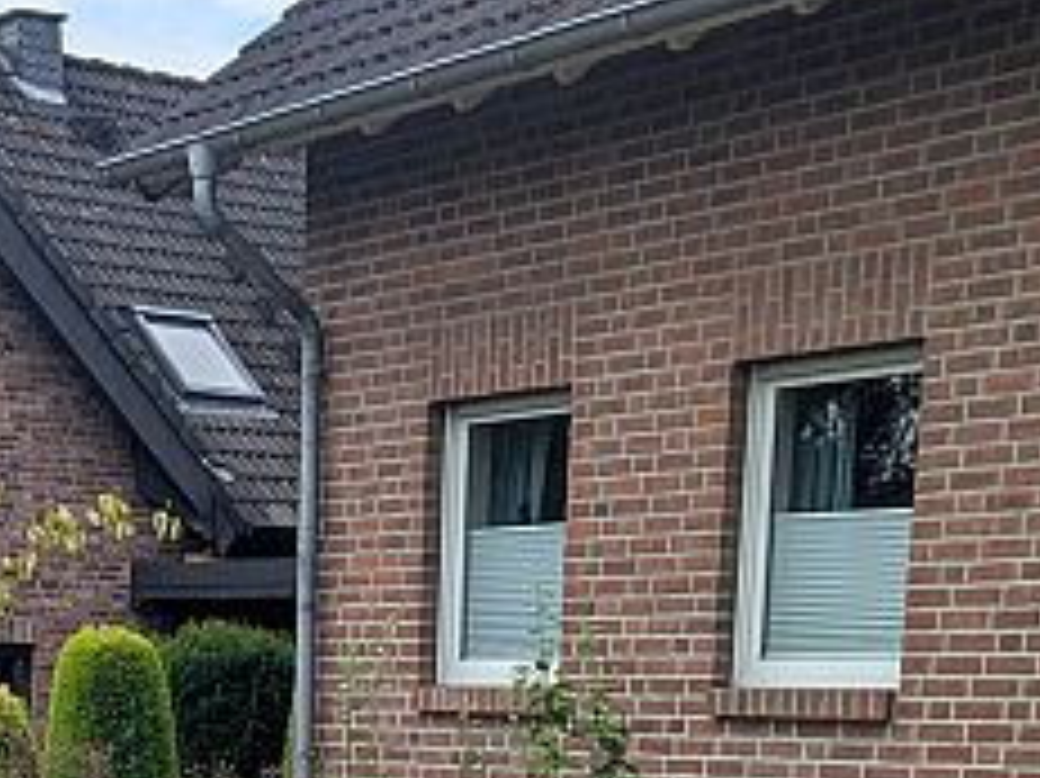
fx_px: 2492
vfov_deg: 15.7
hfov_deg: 23.2
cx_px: 194
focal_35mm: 83
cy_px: 1295
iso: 46
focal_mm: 6.81
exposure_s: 1/1332
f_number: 1.85
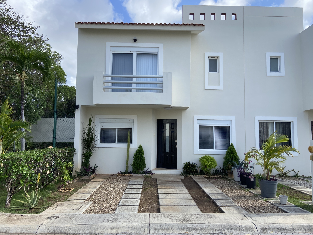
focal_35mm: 26
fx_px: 235
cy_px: 118
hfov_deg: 67.3
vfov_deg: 53.1
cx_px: 156
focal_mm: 4.25
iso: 32
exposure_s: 1/1754
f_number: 1.8
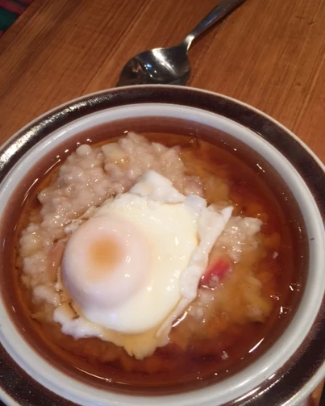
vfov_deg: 50.1
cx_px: 144
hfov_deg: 41.1
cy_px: 230
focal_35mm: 36
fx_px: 432
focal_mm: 4.15
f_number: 2.2
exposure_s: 1/15
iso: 32
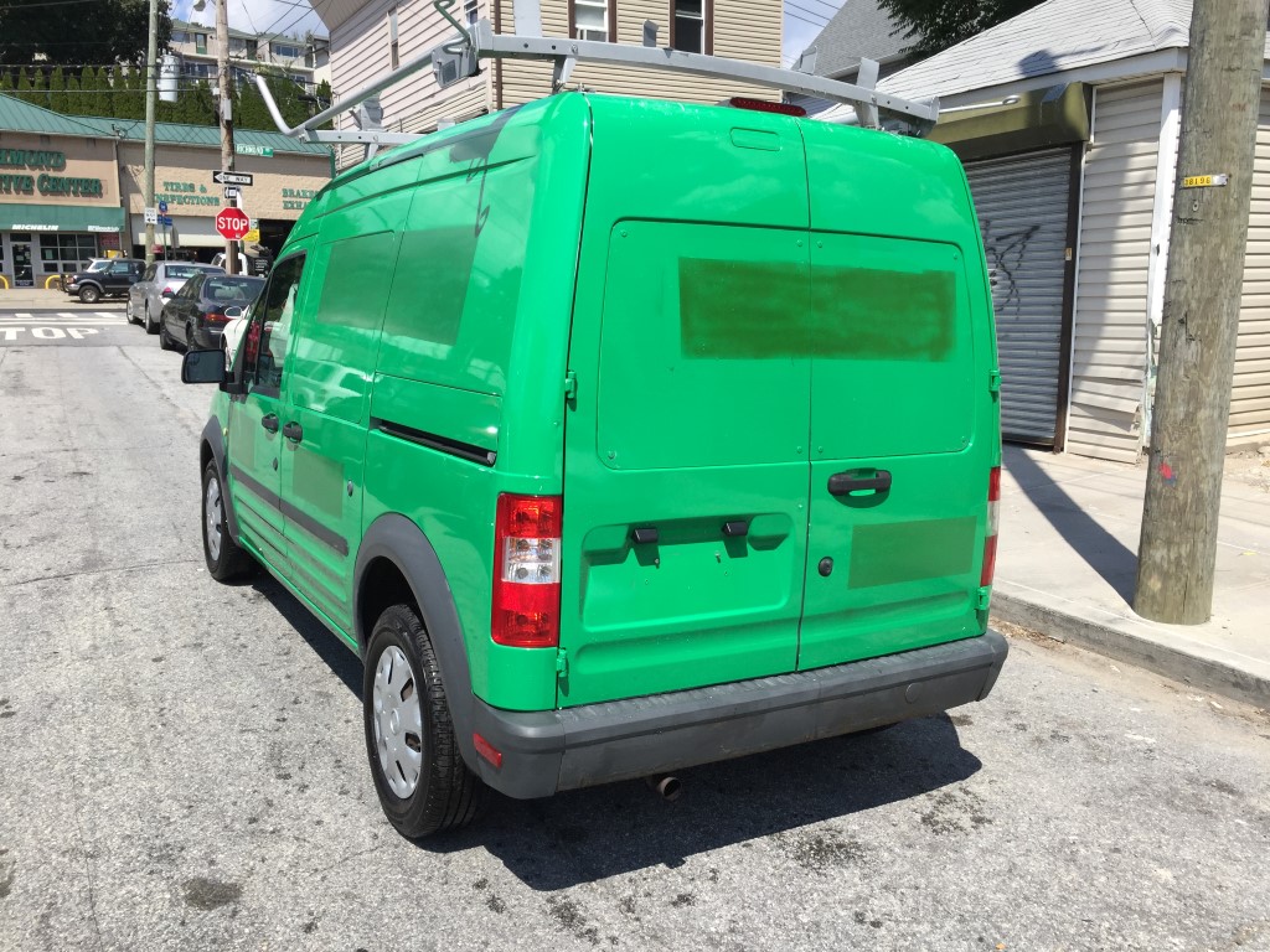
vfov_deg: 48.2
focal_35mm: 29
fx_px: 1064
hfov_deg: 61.7
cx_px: 635
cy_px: 476
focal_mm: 4.15
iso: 32
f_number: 2.2
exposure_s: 1/2083
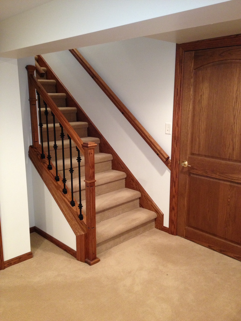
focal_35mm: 35
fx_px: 325
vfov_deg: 52.6
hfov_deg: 40.7
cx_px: 120
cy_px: 160
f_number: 2.4
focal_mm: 4.28
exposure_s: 1/20
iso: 250
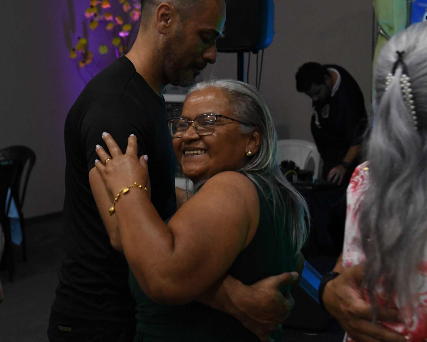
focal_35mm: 70
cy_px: 165
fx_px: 885
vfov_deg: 21.9
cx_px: 158
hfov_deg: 27.0
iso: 5000
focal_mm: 44
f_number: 4
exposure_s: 1/125
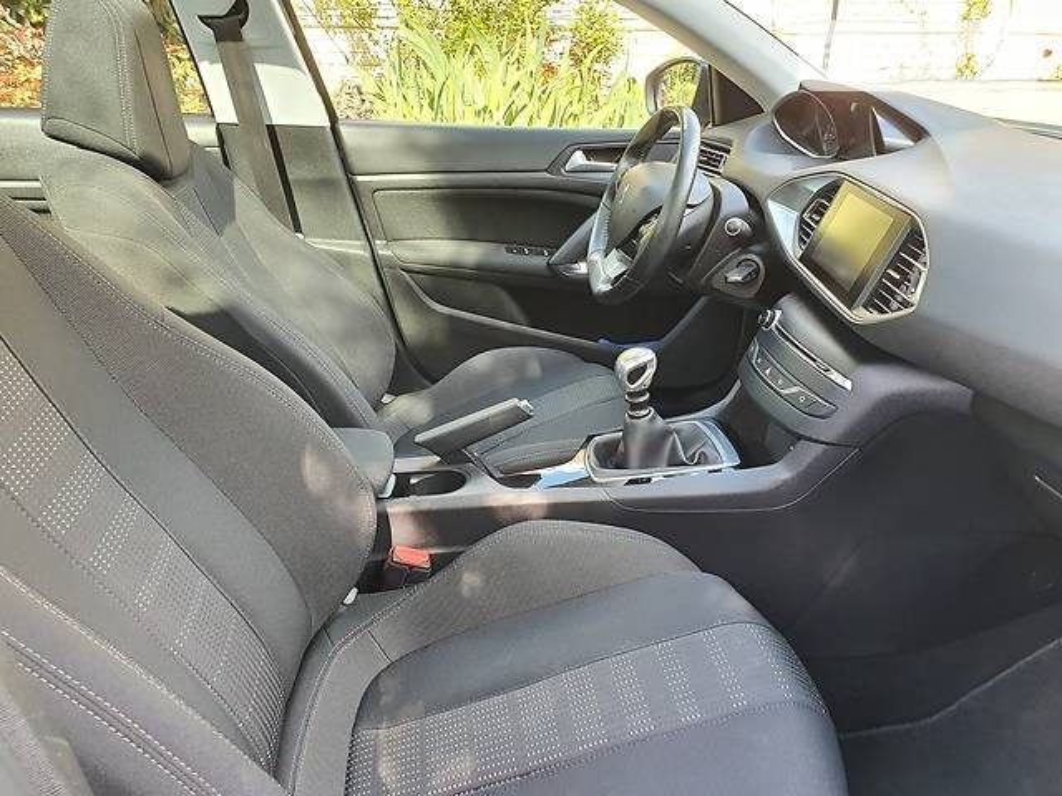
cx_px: 531
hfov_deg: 67.3
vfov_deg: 53.1
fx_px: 798
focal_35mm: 26
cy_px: 398
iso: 80
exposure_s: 1/100
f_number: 2.4
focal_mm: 4.3
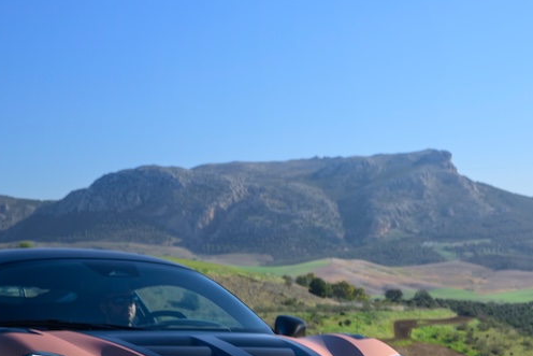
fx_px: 1792
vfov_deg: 11.2
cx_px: 102
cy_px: 358
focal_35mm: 121
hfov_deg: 16.8
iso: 64
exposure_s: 1/50
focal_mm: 50
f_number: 11
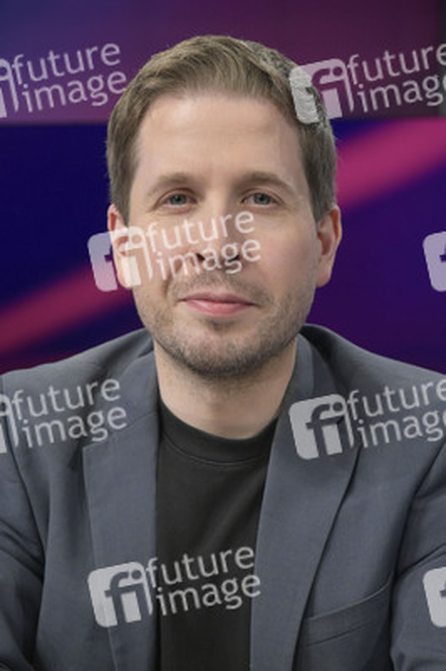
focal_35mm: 62
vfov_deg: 32.4
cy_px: 336
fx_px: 1154
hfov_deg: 21.9
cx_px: 223
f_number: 6.3
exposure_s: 1/200
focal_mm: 62
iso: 2000
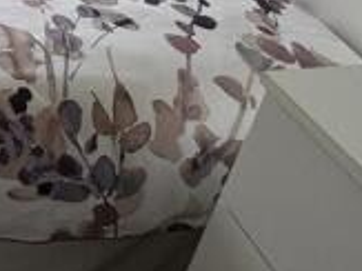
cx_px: -141
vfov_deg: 22.6
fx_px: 522
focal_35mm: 50
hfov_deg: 28.8
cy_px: -157
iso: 40
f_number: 2.2
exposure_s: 1/120
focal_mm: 2.22
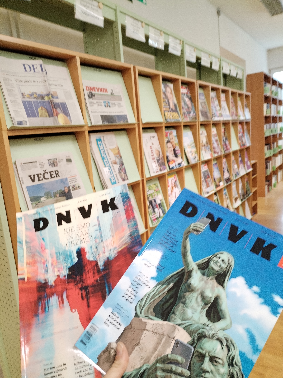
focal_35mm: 26
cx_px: 142
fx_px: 283
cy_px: 189
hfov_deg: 53.1
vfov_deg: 67.3
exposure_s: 1/24
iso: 790
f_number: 1.8
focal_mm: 4.75
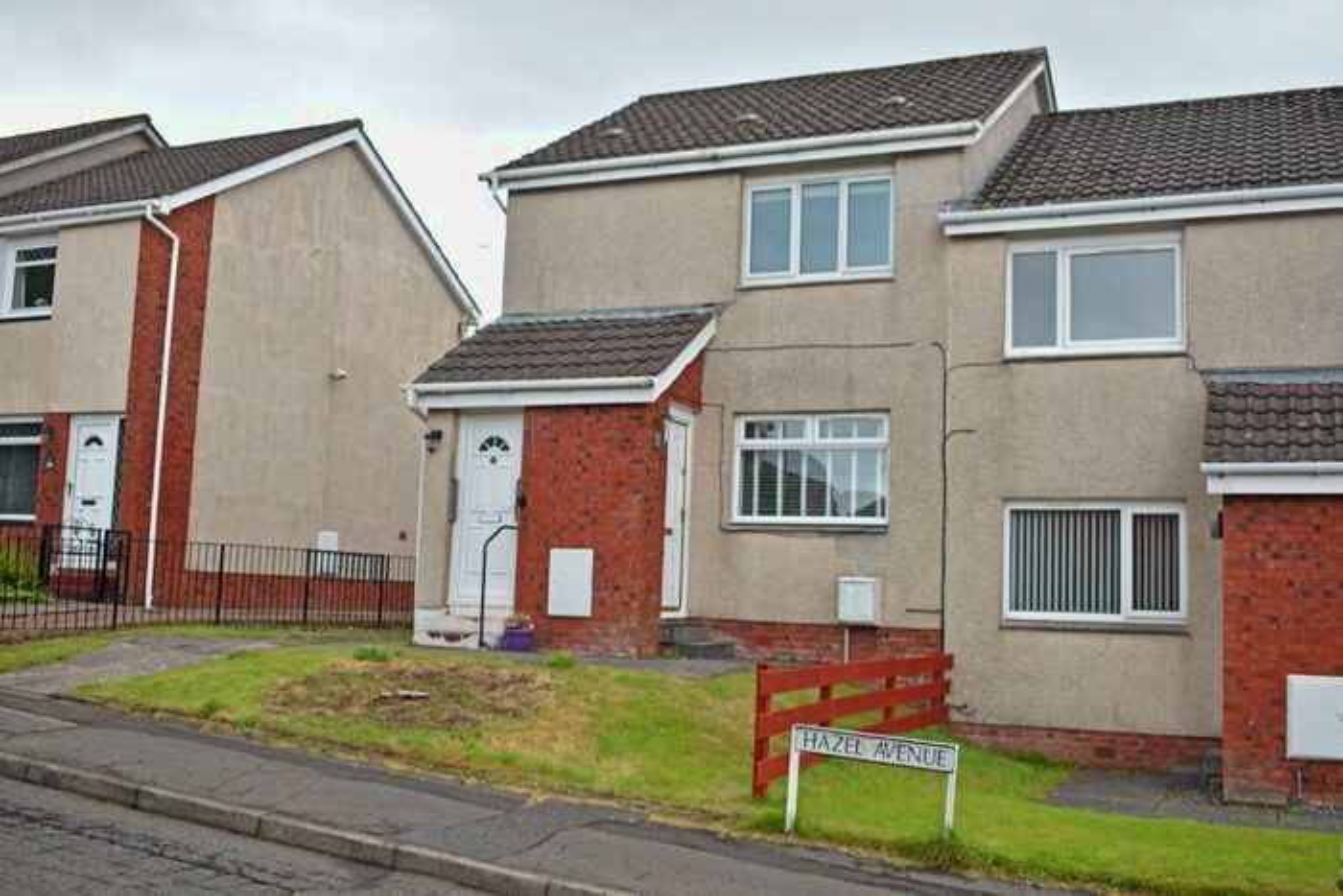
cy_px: 448
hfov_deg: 53.1
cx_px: 672
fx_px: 1343
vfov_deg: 36.9
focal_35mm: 36
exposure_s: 1/60
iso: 100
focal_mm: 24
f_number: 5
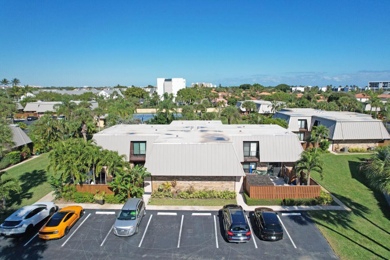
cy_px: 130
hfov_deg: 78.6
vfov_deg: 57.2
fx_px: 238
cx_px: 195
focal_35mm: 22
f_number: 2.8
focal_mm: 8.38
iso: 140
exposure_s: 1/3000
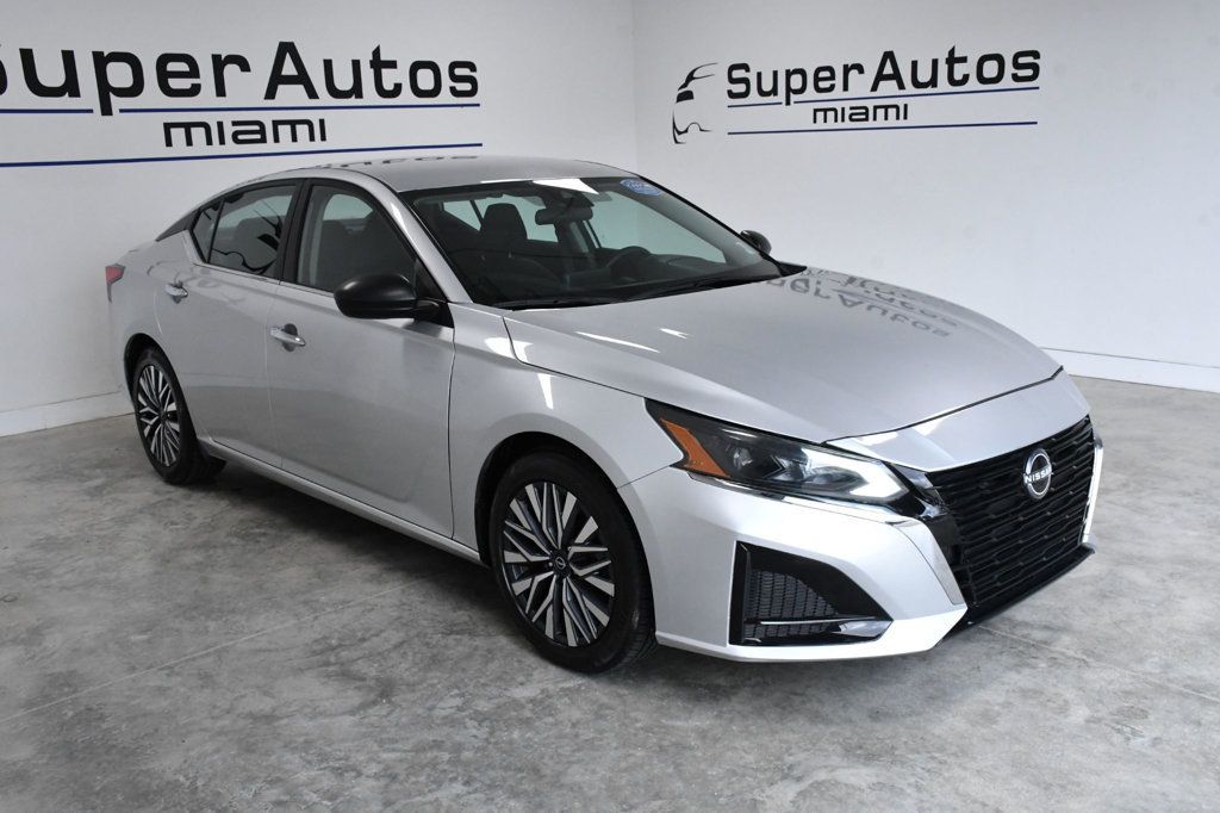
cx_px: 610
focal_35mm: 33
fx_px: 1118
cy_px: 406
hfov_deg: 57.2
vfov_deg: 39.9
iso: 2500
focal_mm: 22
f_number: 11
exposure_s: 1/500
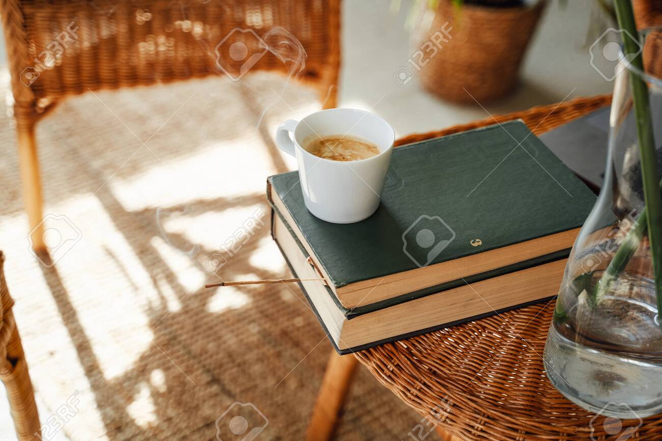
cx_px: 331
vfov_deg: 23.0
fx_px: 1085
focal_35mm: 59
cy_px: 220
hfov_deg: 33.9
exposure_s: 1/320
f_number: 3.2
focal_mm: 59
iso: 200
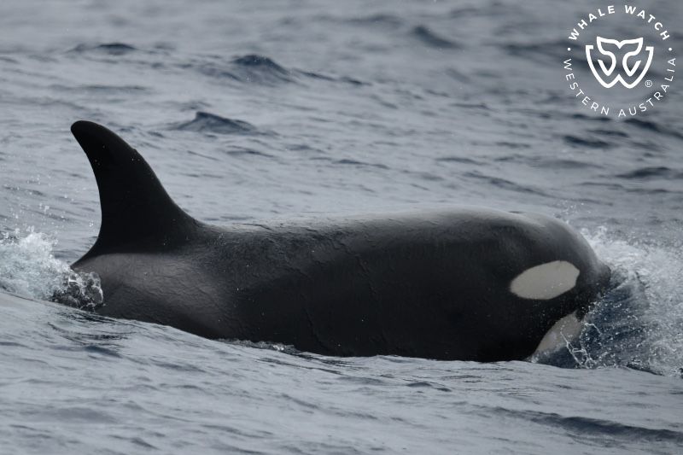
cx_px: 342
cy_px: 228
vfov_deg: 2.9
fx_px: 9104
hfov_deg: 4.3
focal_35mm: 480
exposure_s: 1/8000
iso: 900
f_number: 6.3
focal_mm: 480
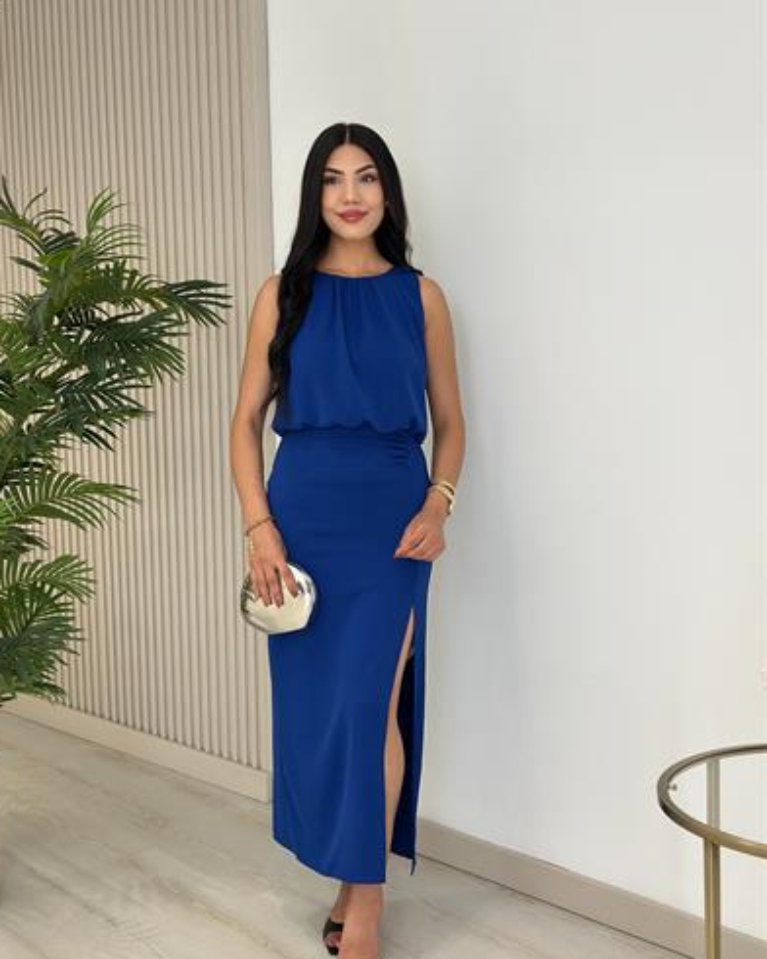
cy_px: 488
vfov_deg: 36.7
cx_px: 378
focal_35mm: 51
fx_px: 1447
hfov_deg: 29.7
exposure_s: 1/308
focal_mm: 6.86
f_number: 1.78
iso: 80
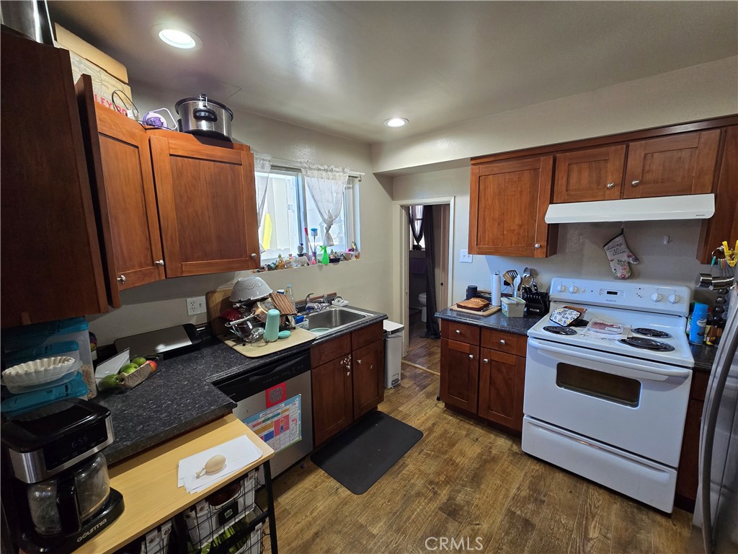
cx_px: 369
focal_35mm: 13
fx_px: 277
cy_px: 277
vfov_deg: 89.9
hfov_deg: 106.2
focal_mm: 2.2
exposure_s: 1/60
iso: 200
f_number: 2.2
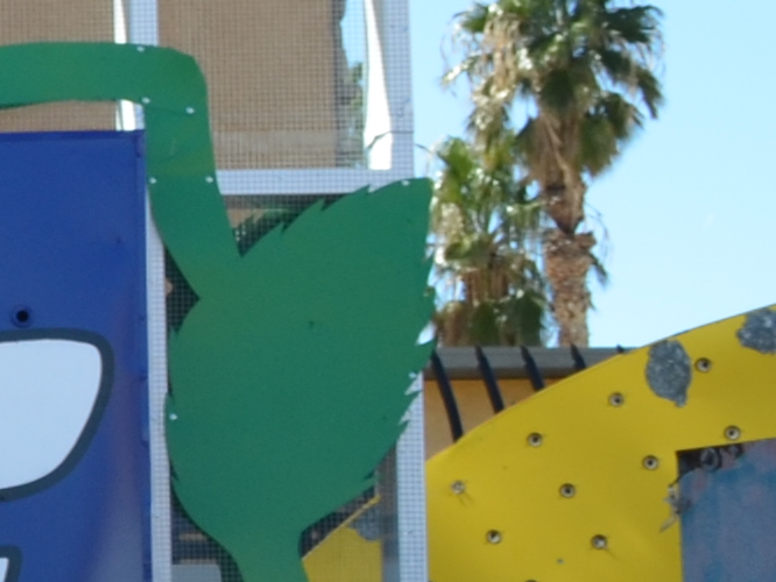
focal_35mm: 213
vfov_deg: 7.0
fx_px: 4777
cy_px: 436
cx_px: -1896
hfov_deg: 7.6
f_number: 8
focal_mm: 20
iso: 180
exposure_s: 1/250
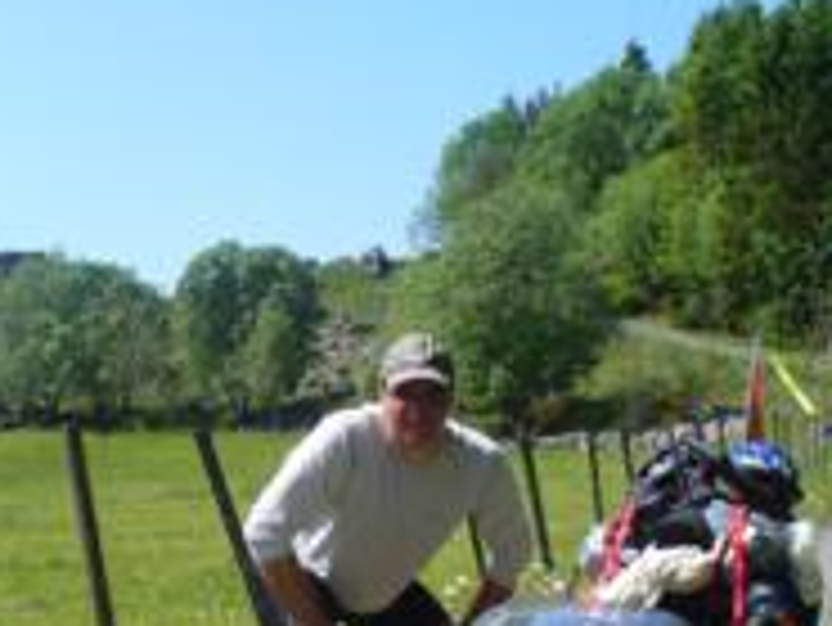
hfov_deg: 25.5
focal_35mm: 76
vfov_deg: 19.1
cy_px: 534
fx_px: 1828
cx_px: 252
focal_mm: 6.1
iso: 64
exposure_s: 1/200
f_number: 5.6
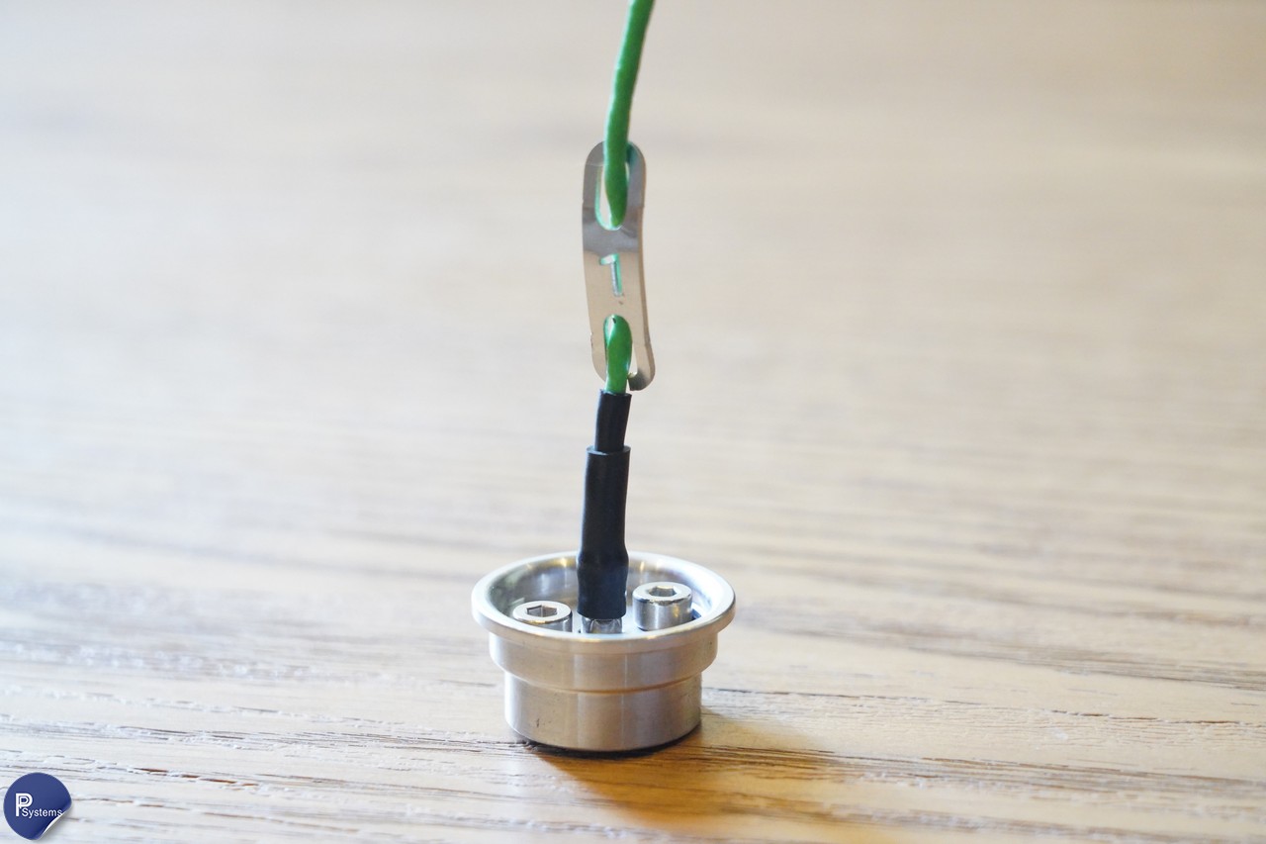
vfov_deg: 13.0
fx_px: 3692
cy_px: 422
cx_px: 633
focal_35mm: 105
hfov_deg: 19.5
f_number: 7.1
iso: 12800
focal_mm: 105
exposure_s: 1/80
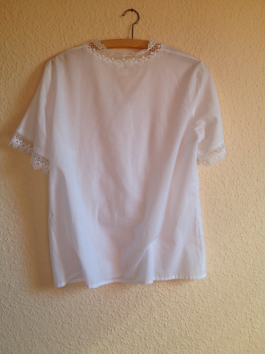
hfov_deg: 39.7
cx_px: 129
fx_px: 367
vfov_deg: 51.4
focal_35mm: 36
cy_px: 180
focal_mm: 4.28
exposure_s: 1/60
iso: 50
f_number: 2.4
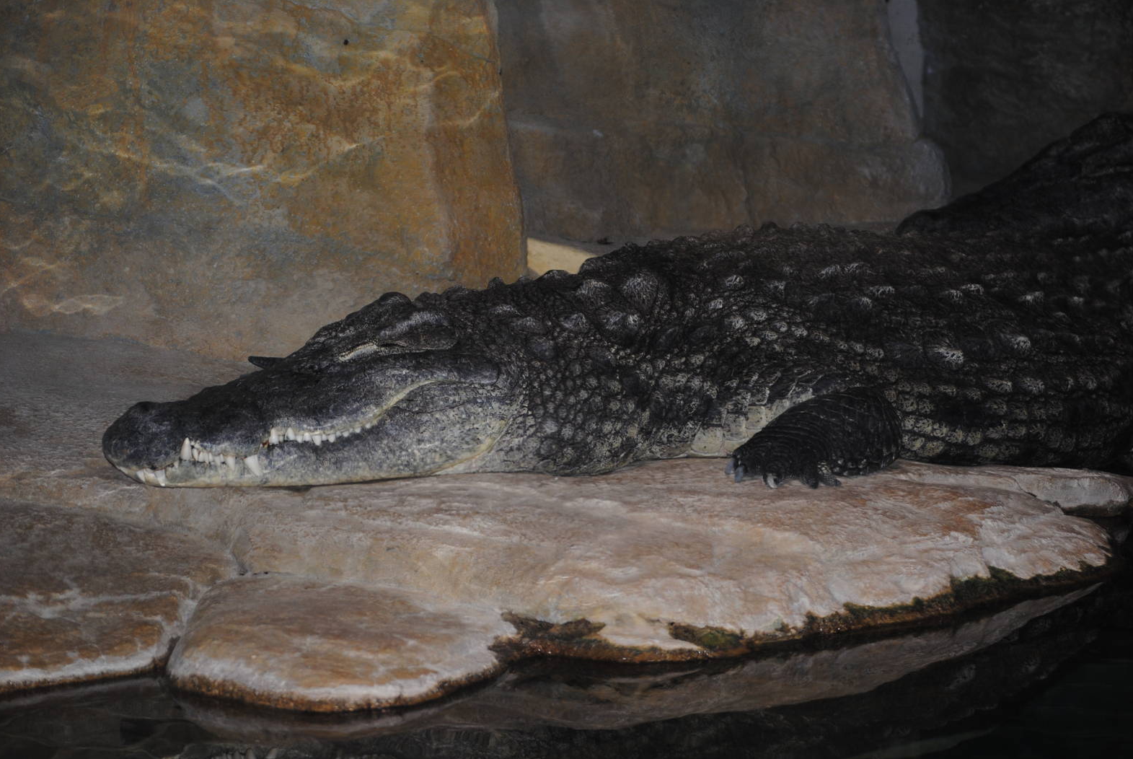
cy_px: 386
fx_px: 3466
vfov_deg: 12.5
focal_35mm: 110
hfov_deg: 18.6
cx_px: 570
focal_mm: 72
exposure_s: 1/60
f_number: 4.2
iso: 200
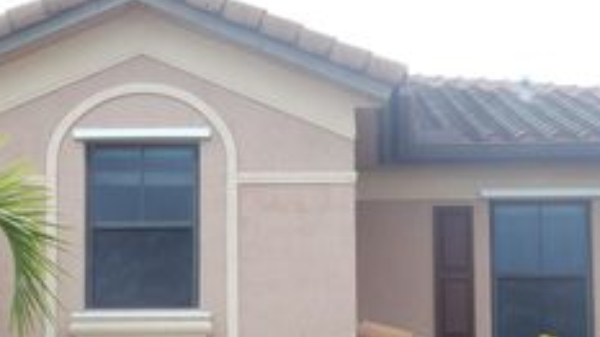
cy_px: 451
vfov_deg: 10.0
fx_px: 1893
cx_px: 335
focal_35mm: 119
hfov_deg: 18.0
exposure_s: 1/160
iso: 125
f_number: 4.5
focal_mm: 9
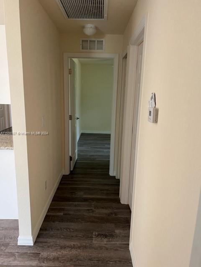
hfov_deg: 53.1
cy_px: 134
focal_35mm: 26
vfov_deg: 67.3
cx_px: 100
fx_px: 201
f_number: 1.5
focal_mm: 5.7
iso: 160
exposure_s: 1/60
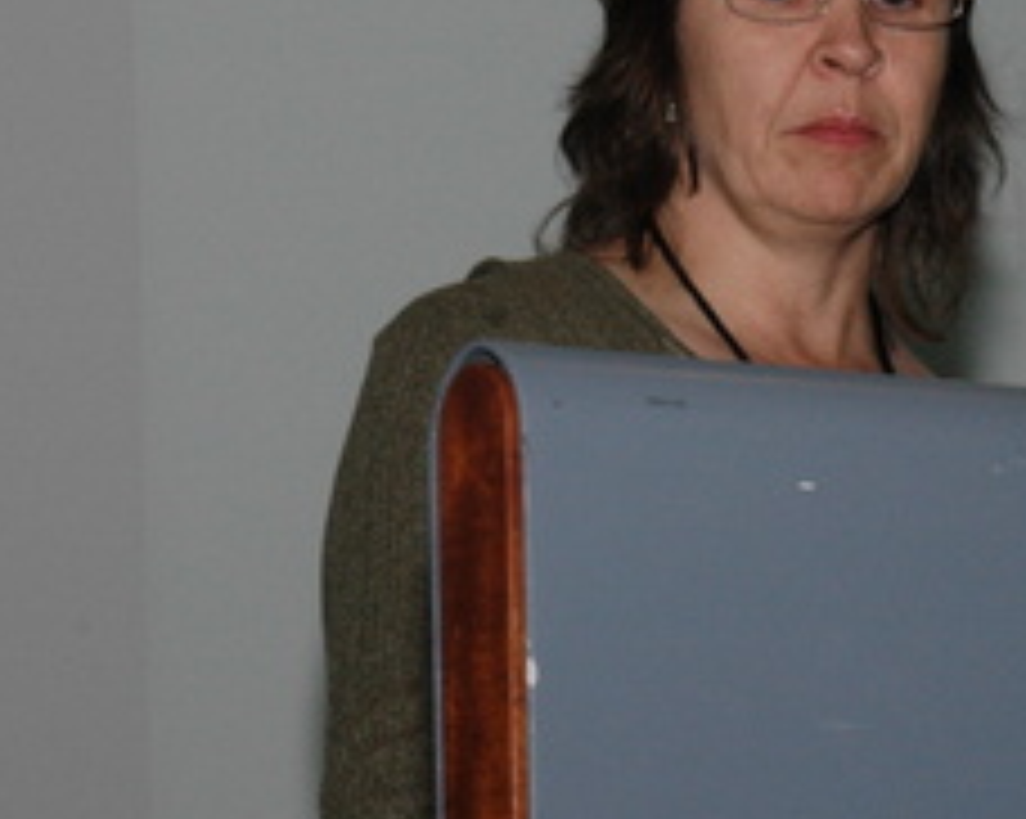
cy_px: 115
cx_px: 904
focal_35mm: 220
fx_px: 6675
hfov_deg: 8.8
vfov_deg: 7.0
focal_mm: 66
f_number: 11
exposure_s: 1/100
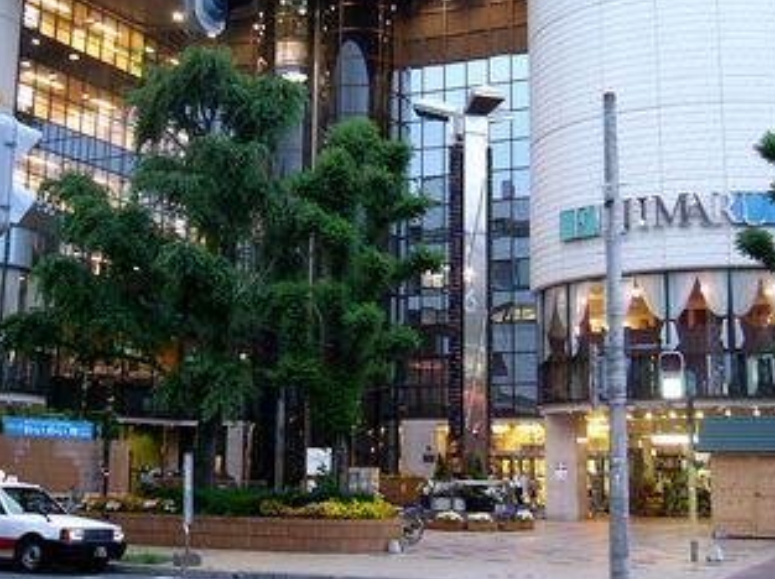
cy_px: 194
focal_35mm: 56
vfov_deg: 25.9
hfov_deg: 34.4
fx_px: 1252
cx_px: 413
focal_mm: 5.8
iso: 200
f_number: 2.8
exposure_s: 1/30
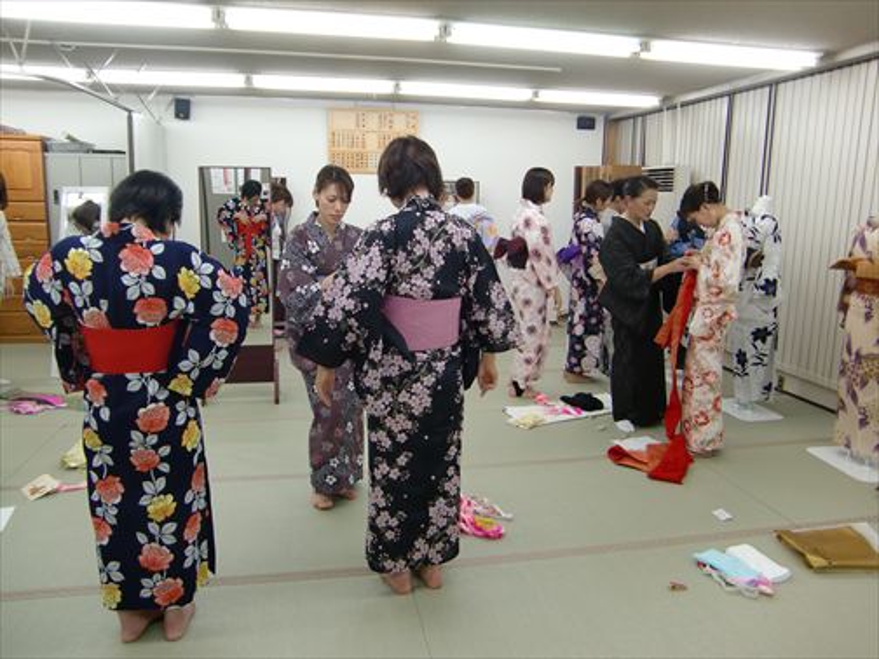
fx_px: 711
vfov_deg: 49.7
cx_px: 440
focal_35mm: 28
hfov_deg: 63.4
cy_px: 330
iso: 100
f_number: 2.6
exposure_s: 1/60
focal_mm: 4.9
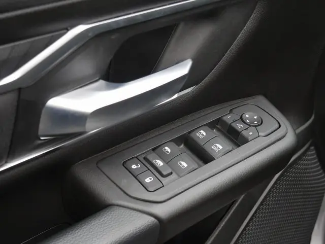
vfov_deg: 28.1
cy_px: 122
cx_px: 162
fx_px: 489
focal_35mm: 52
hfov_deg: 36.8
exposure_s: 1/60
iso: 1000
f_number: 5.3
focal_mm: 26
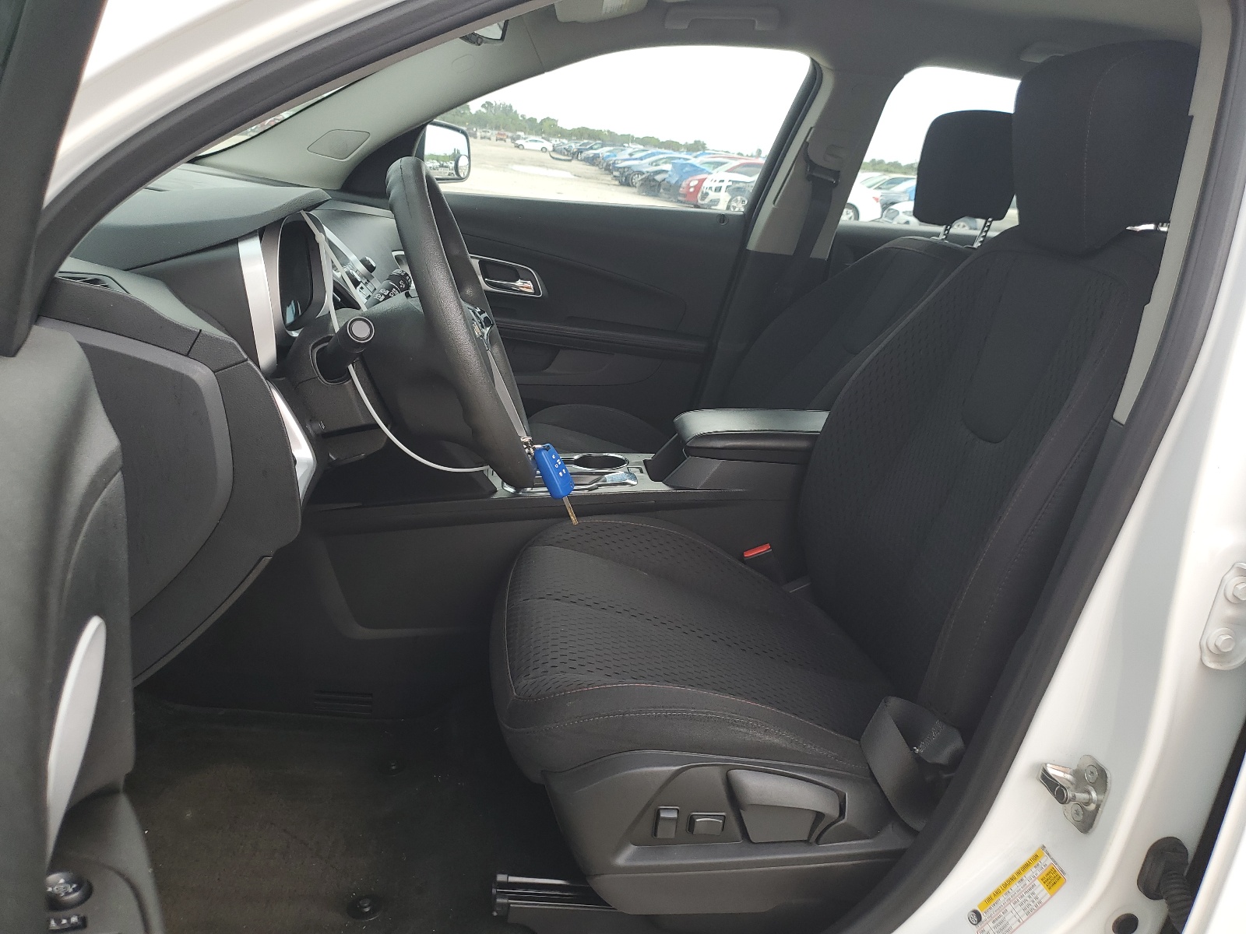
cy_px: 467
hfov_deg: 67.3
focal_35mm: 26
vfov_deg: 53.1
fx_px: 936
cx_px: 623
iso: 50
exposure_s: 1/435
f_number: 1.5
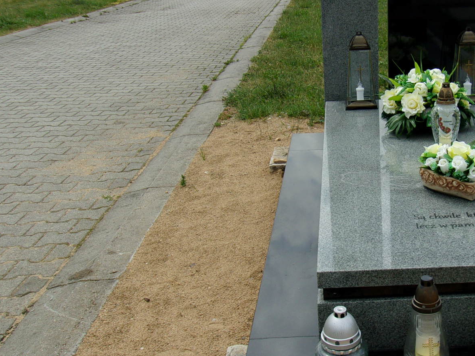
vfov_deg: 30.8
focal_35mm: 47
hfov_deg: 39.3
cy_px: 158
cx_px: 358
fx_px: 645
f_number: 10.4
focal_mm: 4.9
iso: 80
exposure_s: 1/140
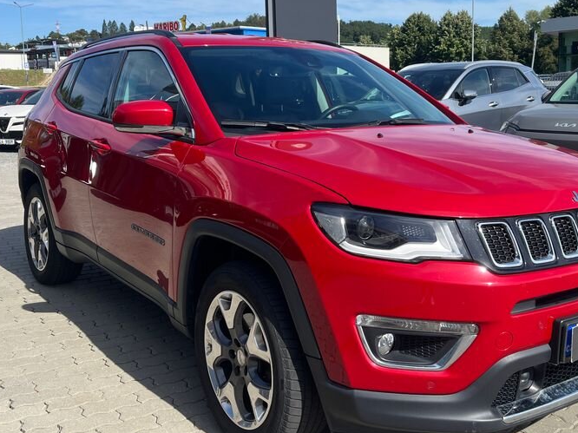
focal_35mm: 40
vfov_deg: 35.7
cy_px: 163
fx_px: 668
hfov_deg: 46.7
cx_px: 325
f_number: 1.6
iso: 50
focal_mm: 5.1
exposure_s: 1/2967
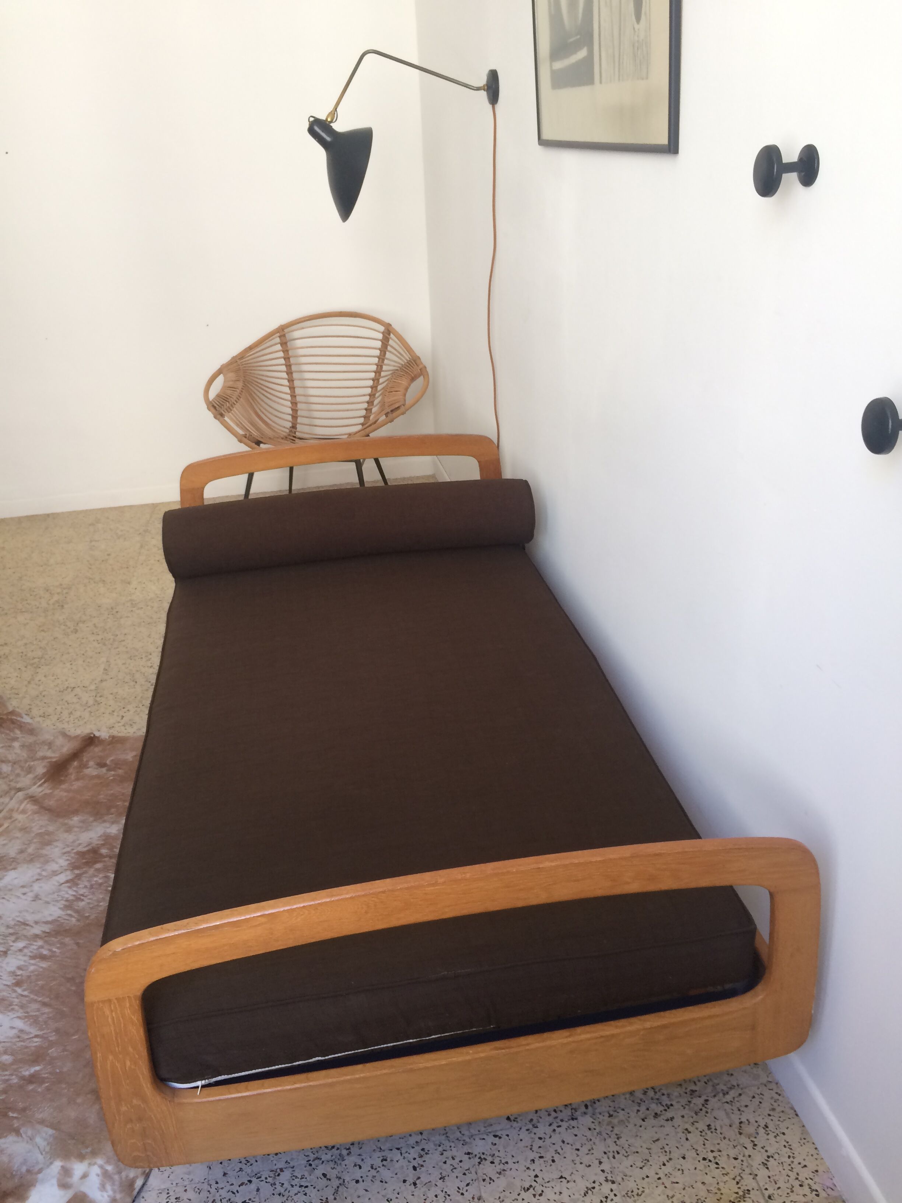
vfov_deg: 61.7
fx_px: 1008
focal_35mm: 29
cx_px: 451
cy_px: 602
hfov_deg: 48.2
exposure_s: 1/33
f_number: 2.2
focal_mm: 4.15
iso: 40
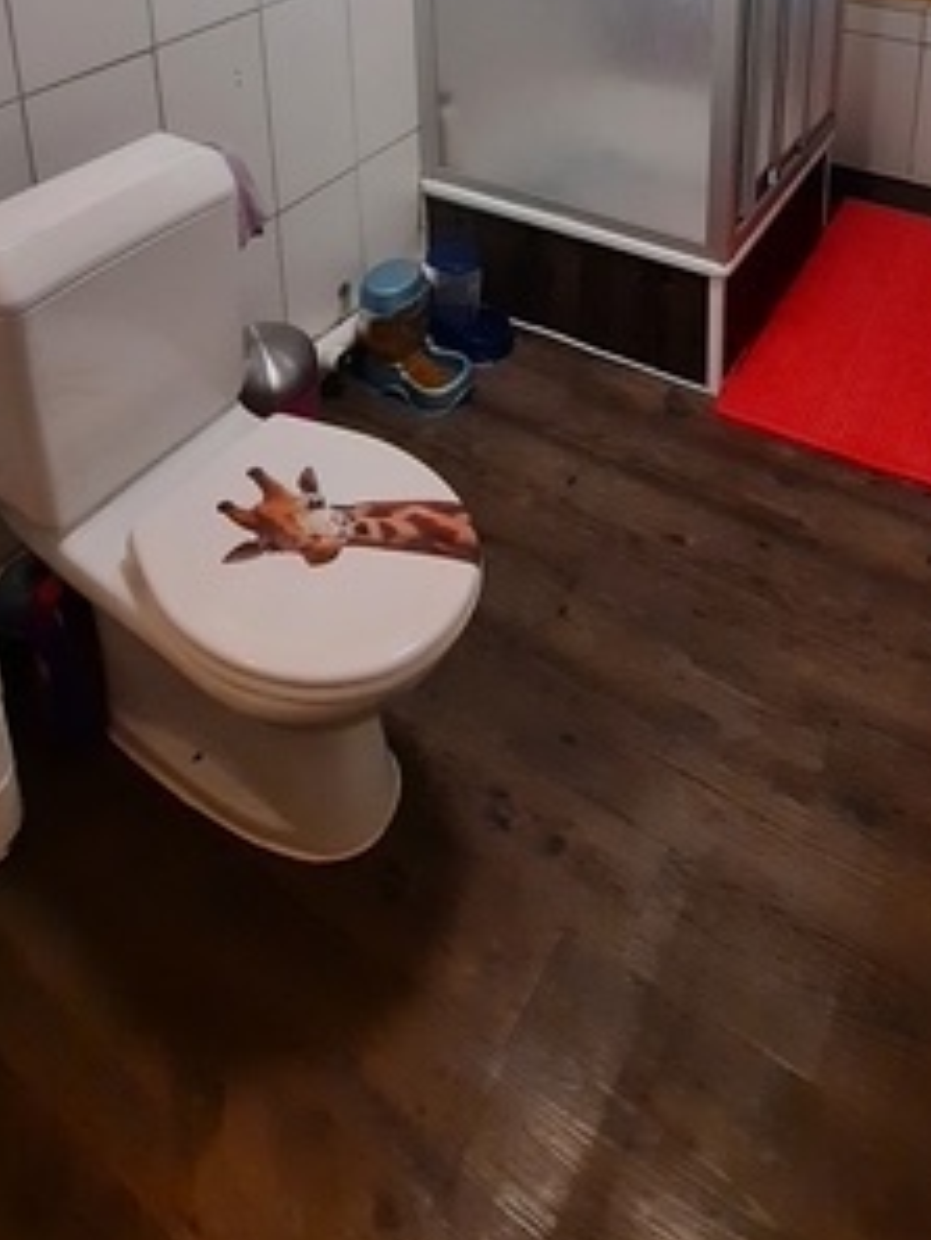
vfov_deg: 49.6
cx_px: 526
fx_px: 1003
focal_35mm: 28
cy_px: -42
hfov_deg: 49.6
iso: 250
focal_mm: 1.74
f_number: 2.2
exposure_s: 1/50
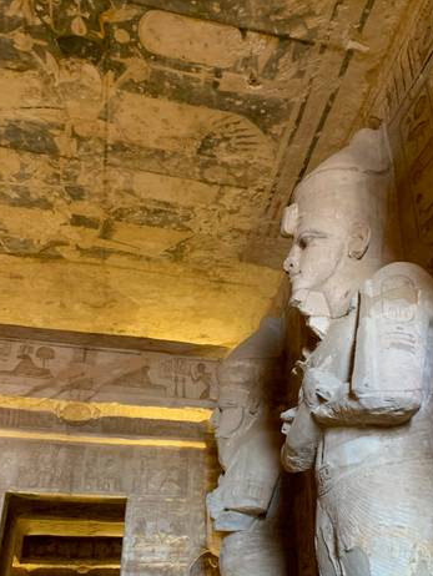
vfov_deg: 50.5
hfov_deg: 39.5
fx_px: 600
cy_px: 378
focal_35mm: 36
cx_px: 260
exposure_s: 1/60
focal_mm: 4.25
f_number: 1.8
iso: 400
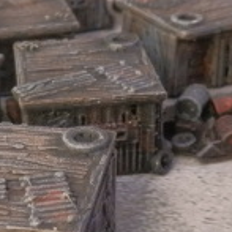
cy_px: 126
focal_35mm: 90
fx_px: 682
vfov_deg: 19.3
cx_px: 63
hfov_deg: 19.2
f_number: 3.1
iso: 400
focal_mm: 5
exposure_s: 1/60
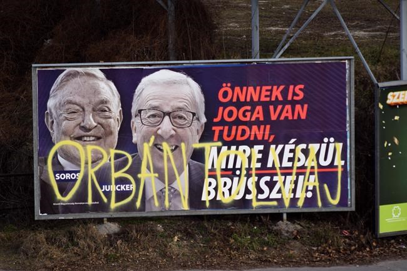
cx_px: 204
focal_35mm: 255
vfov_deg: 5.4
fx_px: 2882
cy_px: 136
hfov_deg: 8.1
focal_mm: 170
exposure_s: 1/1250
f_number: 5
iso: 400
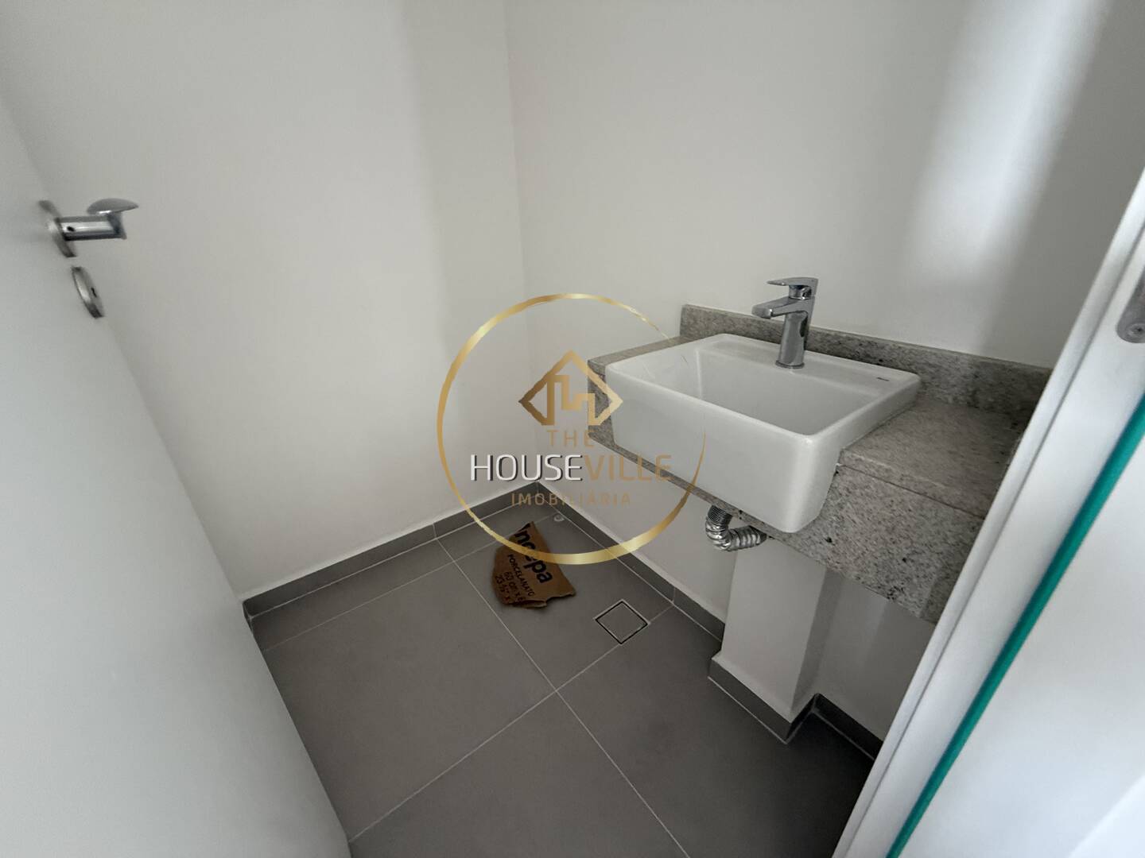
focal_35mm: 14
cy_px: 429
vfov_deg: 85.7
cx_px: 572
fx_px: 463
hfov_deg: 102.1
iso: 320
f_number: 2.2
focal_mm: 2.22
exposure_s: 1/66
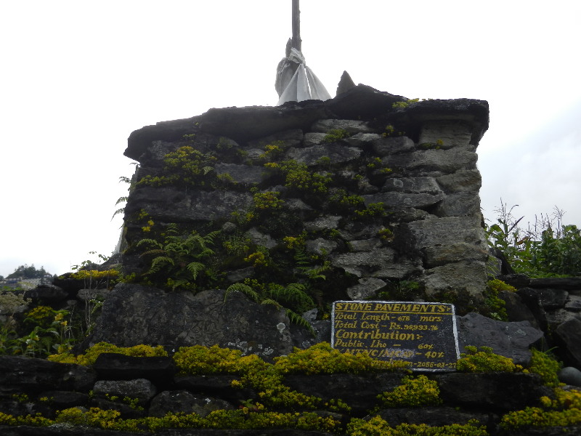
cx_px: 290
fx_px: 755
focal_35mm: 45
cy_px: 218
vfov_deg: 32.2
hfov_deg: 42.1
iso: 160
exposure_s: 1/250
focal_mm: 8.2
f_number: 4.2
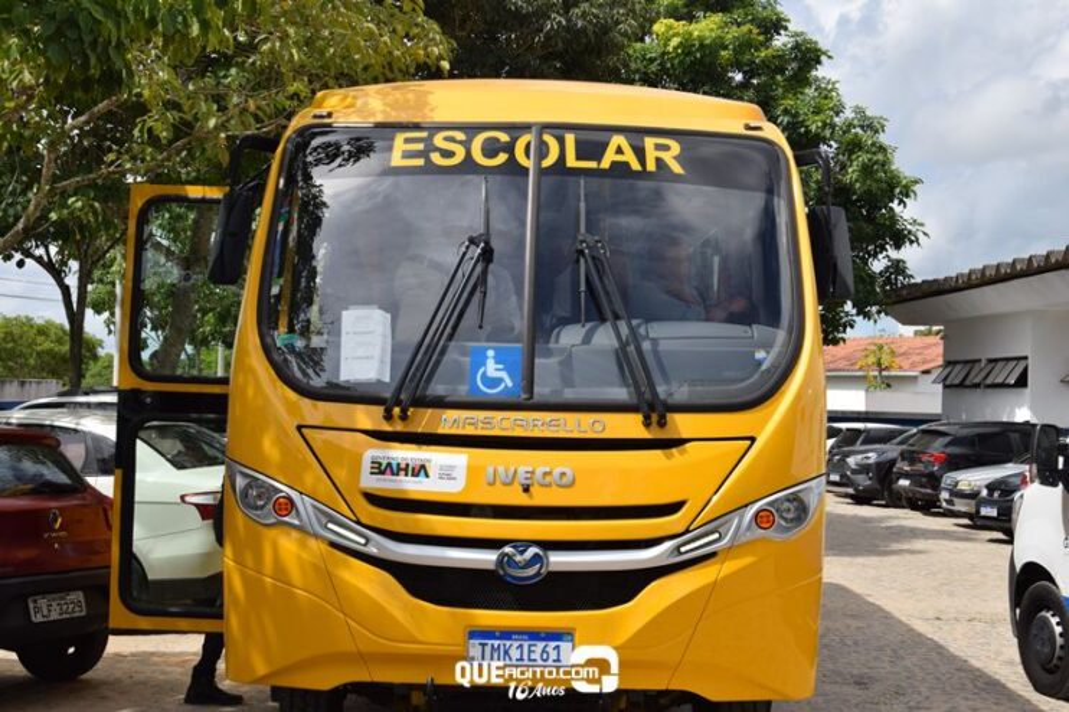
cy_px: 356
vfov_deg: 25.7
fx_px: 1558
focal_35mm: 52
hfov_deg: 37.9
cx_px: 534
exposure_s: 1/400
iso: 200
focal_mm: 35
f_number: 10
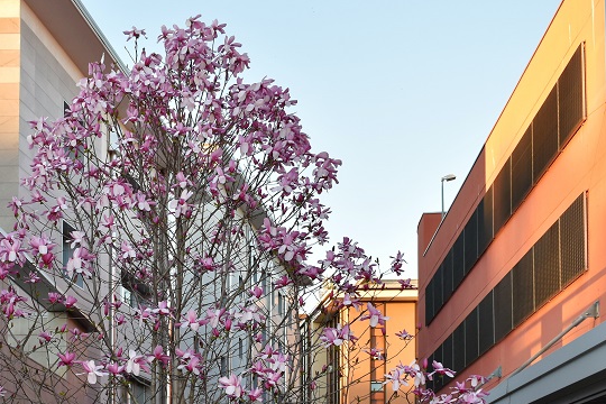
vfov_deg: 24.4
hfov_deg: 35.6
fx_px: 926
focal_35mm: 55
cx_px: 163
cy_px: 292
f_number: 5.6
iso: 320
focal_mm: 22
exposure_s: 1/125
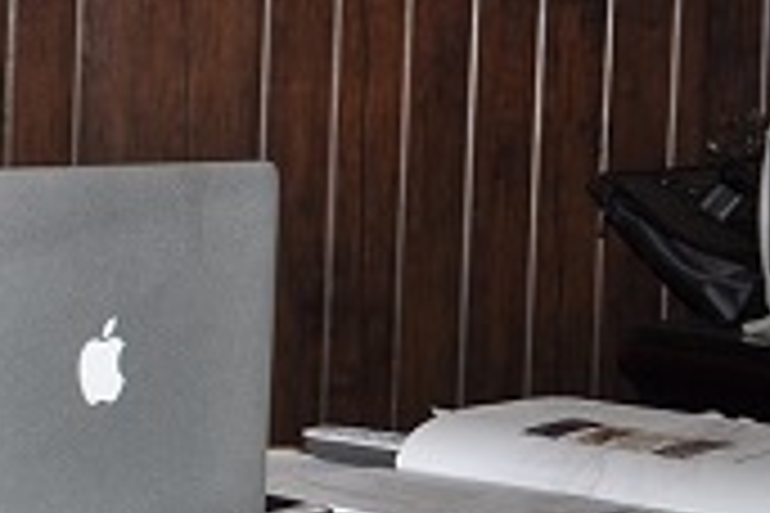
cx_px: -549
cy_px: 104
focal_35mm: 126
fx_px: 2695
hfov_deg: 14.6
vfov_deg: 10.8
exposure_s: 1/60
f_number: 3.8
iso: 200
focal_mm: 24
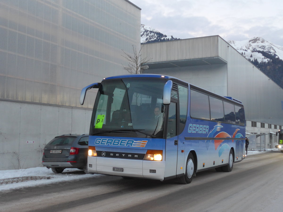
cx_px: 142
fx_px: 376
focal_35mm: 46
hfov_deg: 41.2
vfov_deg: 31.5
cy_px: 106
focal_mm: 9.5
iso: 320
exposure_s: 1/60
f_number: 3
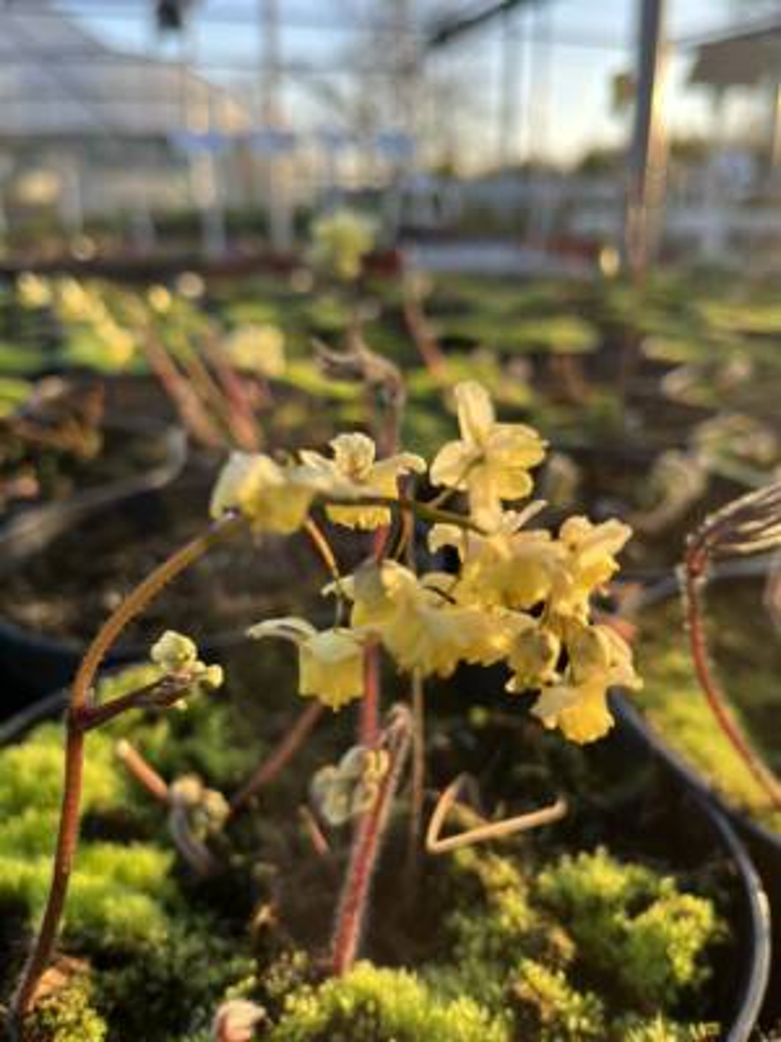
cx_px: 390
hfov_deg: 53.1
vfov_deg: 67.3
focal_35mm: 26
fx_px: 782
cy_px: 521
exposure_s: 1/274
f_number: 1.6
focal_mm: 5.1
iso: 40
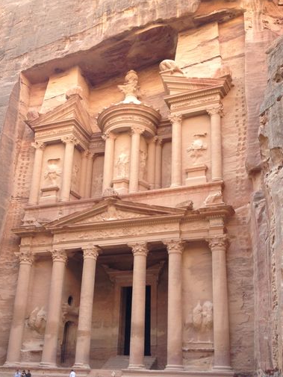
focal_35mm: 45
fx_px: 490
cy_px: 212
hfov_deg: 32.1
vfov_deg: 42.0
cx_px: 119
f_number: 2.4
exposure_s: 1/120
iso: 64
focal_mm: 4.28
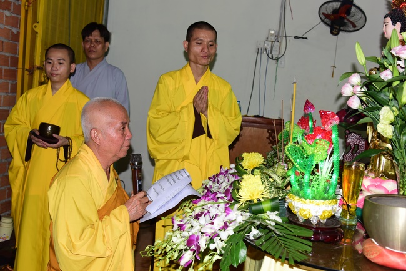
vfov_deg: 30.5
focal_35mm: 44
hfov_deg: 44.5
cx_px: 203
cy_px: 136
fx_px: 496
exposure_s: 1/80
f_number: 5
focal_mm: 44
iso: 640
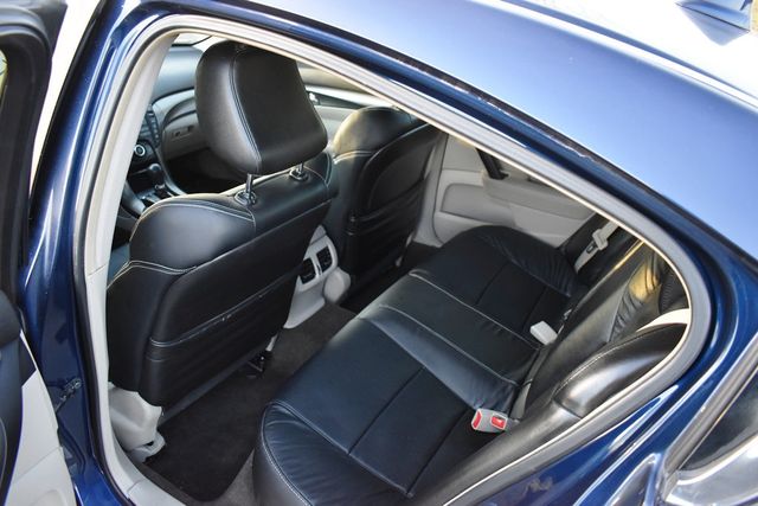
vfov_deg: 48.0
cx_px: 379
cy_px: 253
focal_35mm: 27
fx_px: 569
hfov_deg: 67.4
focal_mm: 18
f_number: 3.5
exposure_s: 1/125
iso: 1250
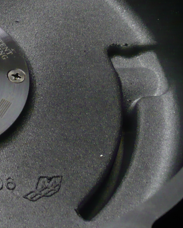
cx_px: -85
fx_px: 684
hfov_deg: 14.3
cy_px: 41
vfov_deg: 18.8
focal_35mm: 101
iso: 200
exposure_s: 1/30
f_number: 2.8
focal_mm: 5.8
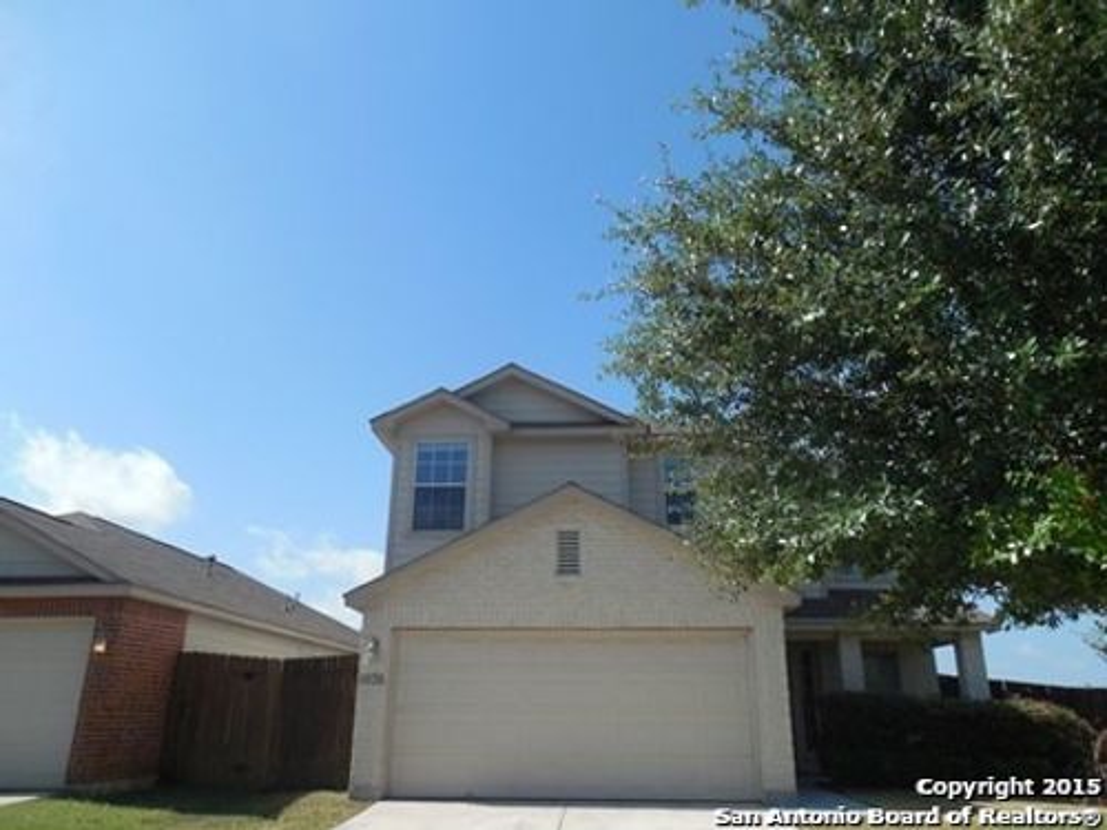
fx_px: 799
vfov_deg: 54.9
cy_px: 415
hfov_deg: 69.4
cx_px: 554
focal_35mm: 25
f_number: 3.3
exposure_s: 1/1250
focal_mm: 4.5
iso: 125
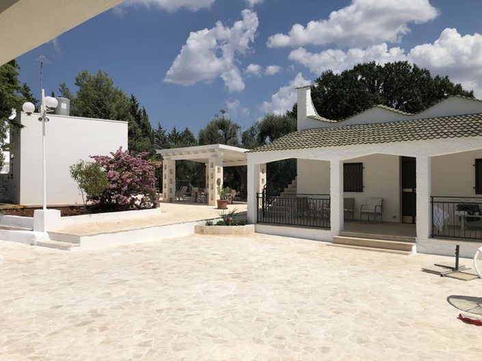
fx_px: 390
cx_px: 241
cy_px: 180
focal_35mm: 28
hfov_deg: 63.5
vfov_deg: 49.7
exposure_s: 1/6024
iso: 25
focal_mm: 3.99
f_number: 1.8
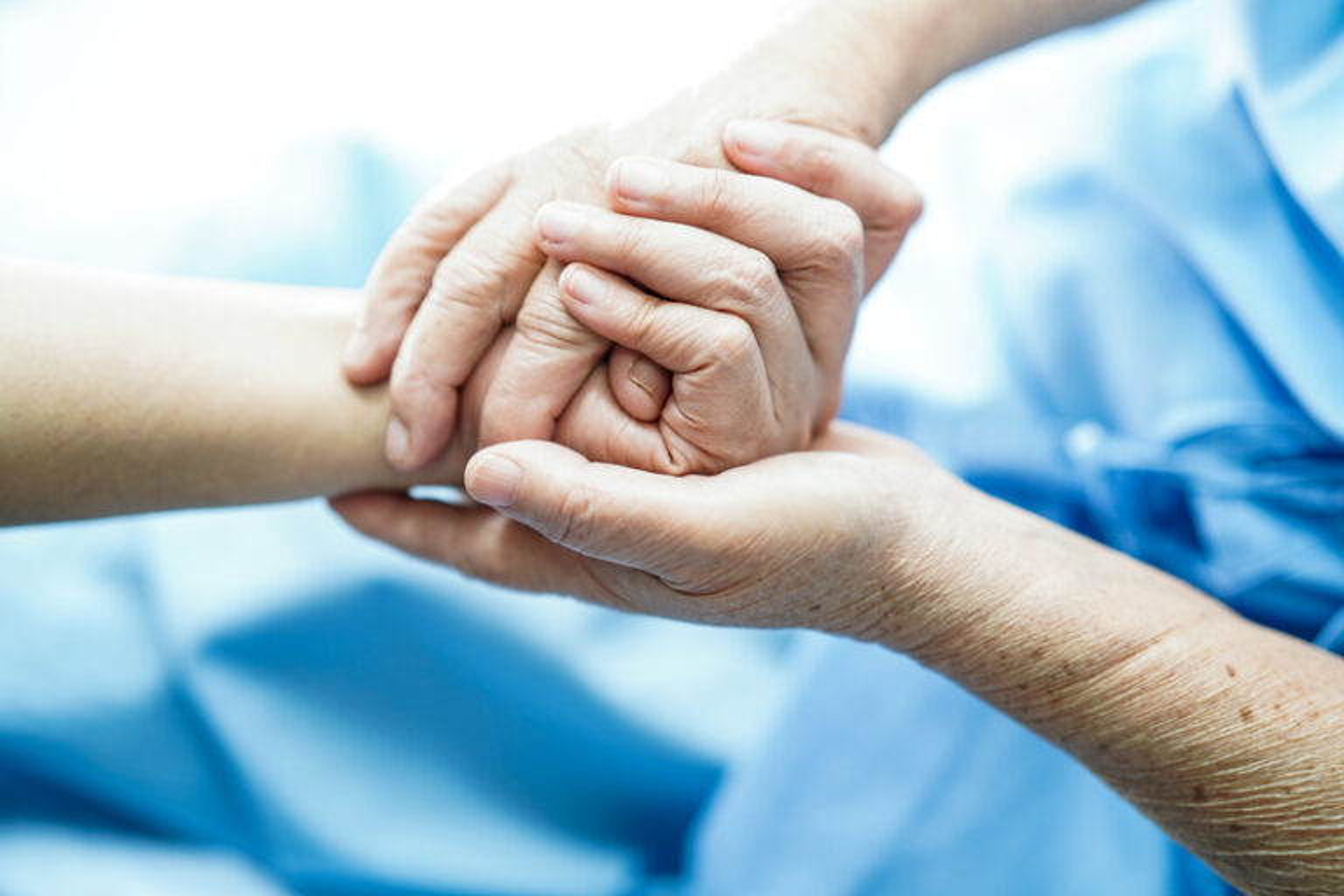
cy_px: 448
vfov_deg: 27.0
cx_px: 672
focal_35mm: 50
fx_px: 1867
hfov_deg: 39.6
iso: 400
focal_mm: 50
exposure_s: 1/60
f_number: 1.4
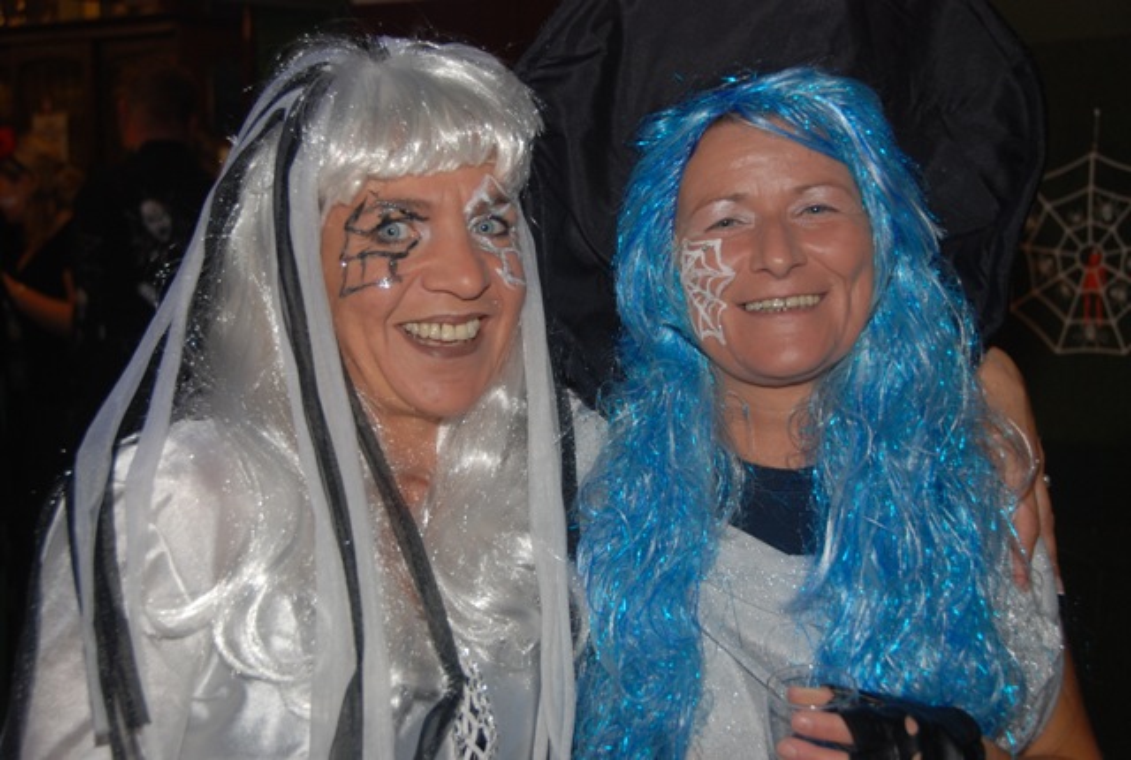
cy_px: 380
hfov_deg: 31.8
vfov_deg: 21.7
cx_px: 566
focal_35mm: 63
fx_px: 1984
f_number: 5
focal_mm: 42
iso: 200
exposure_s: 1/60
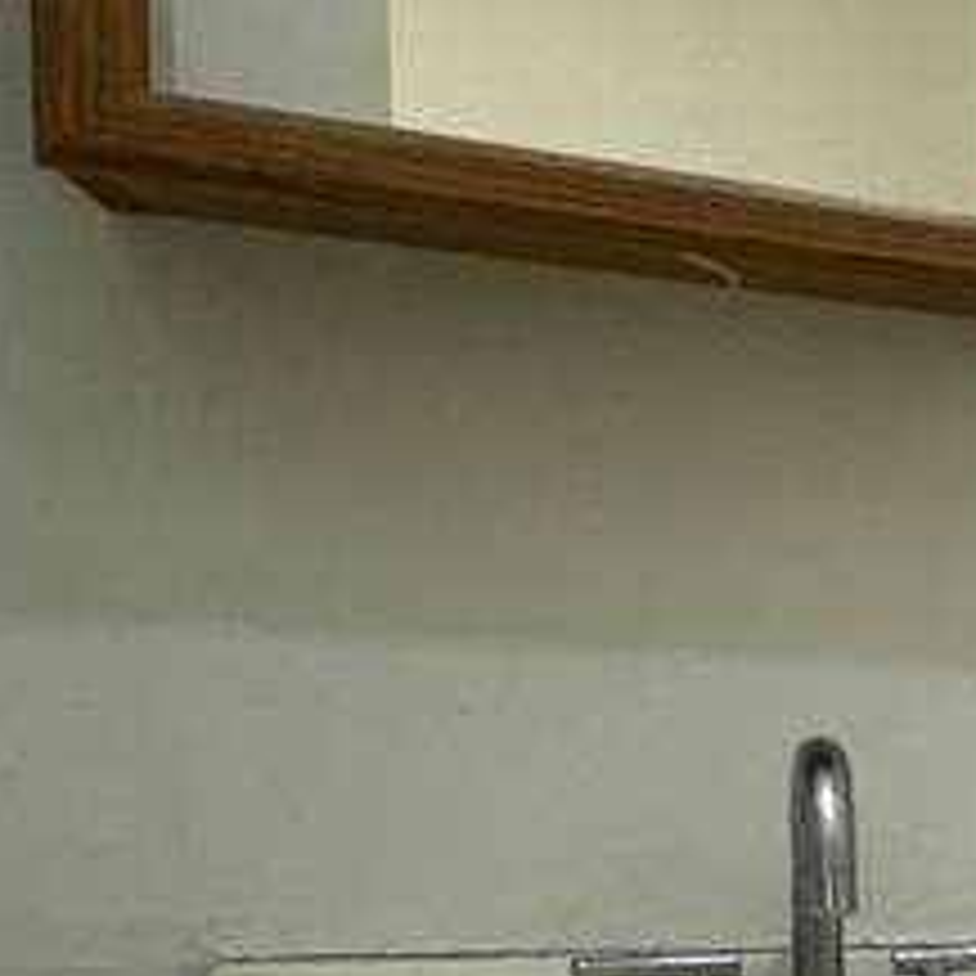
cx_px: 2186
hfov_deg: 15.7
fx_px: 2329
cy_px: 967
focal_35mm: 73
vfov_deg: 22.8
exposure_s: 1/60
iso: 320
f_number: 2.2
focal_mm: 2.22
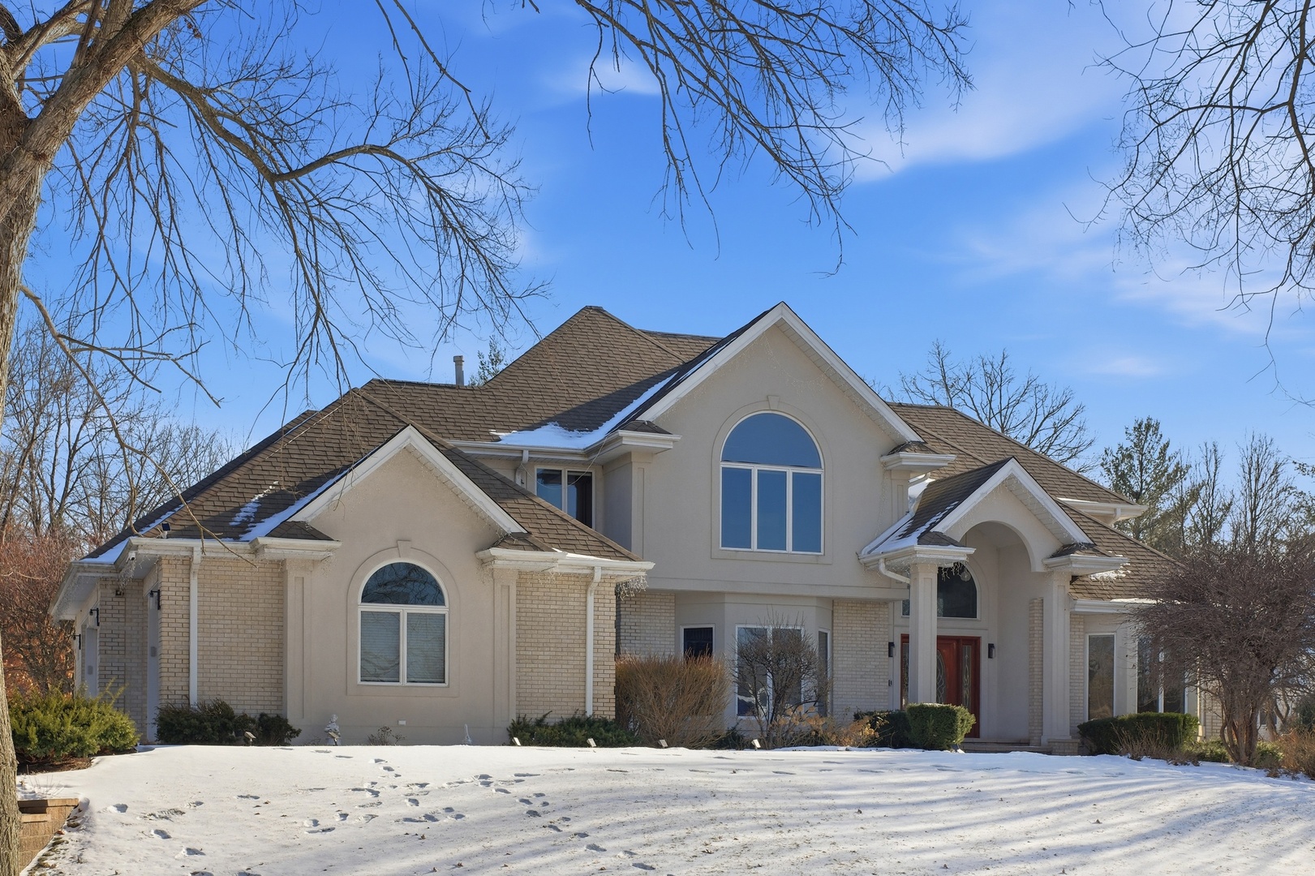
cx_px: 658
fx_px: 1826
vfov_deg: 27.0
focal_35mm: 50
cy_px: 438
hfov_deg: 39.6
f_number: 5.6
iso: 400
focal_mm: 33
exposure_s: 1/20000
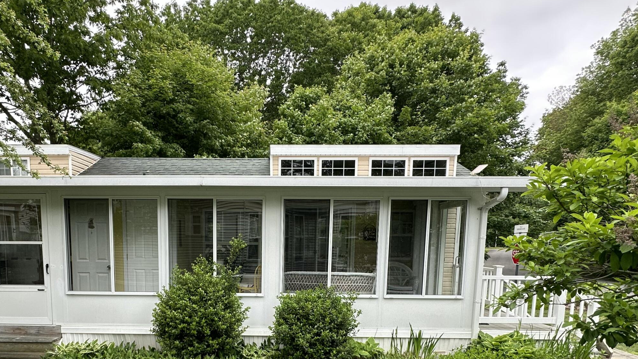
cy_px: 285
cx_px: 253
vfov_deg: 47.0
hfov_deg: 77.7
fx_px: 389
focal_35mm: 23
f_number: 2.2
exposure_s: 1/99
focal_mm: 2.22
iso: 64
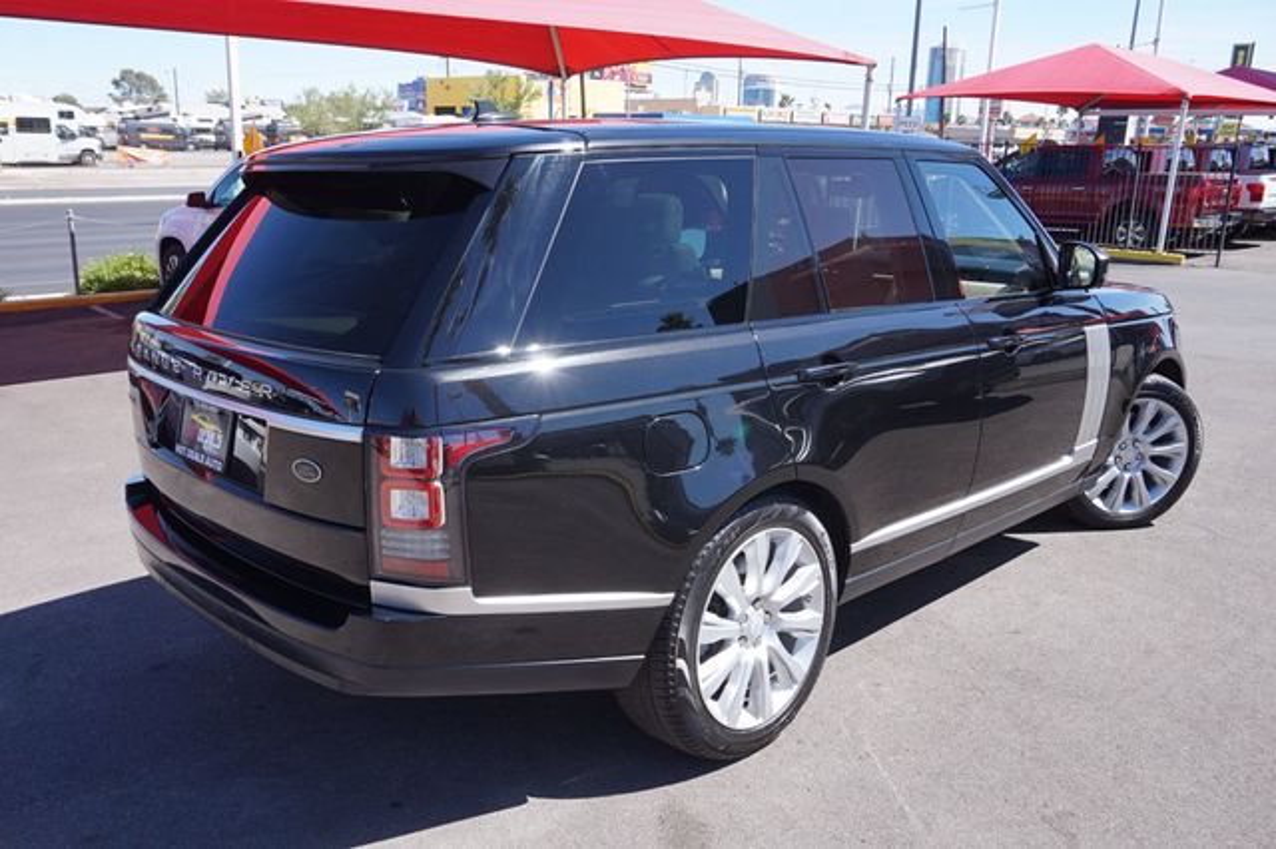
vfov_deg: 43.6
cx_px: 638
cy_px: 424
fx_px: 1063
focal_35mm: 30
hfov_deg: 62.0
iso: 100
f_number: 9
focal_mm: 20
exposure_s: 1/100
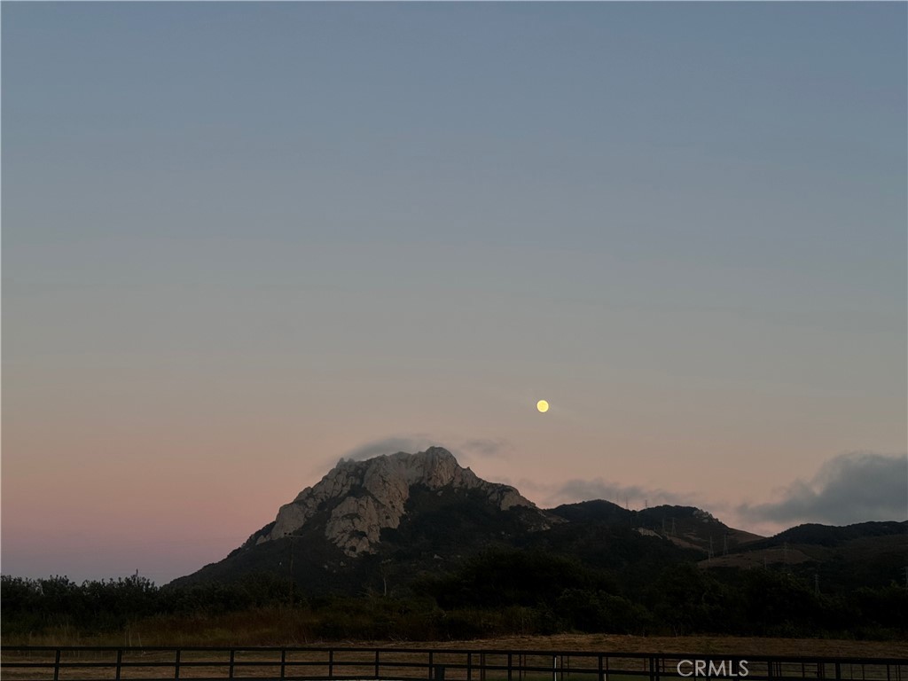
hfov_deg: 39.7
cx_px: 454
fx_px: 1259
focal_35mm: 48
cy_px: 340
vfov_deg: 30.3
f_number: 1.78
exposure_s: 1/385
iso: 64
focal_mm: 6.76
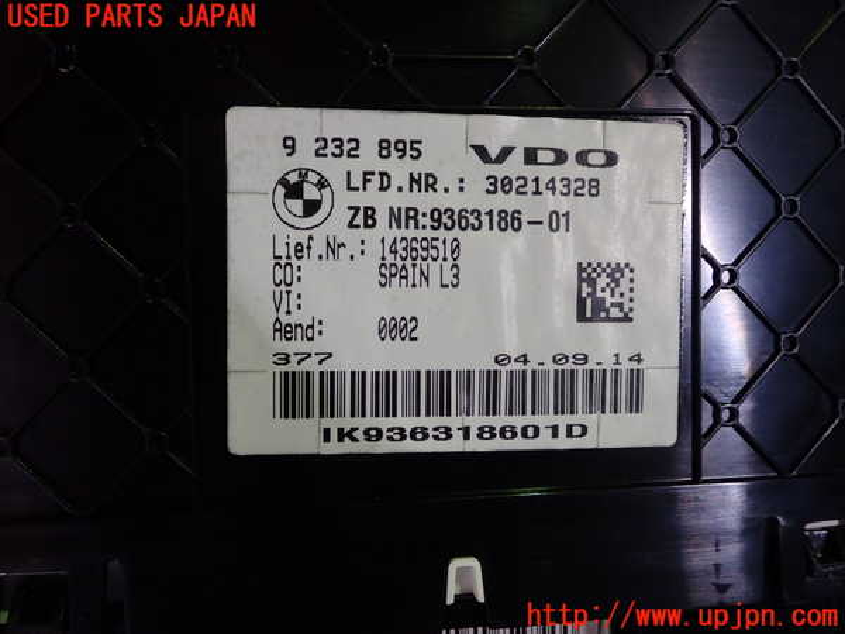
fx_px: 879
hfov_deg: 51.4
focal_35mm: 36
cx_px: 422
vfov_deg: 39.7
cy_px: 317
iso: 200
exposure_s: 1/60
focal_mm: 6.37
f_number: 2.5
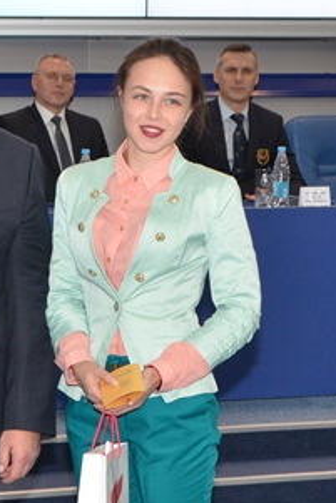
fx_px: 1161
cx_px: -18
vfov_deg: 24.4
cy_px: 324
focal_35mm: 83
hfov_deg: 16.1
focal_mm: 26
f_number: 7.1
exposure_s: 1/60
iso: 800
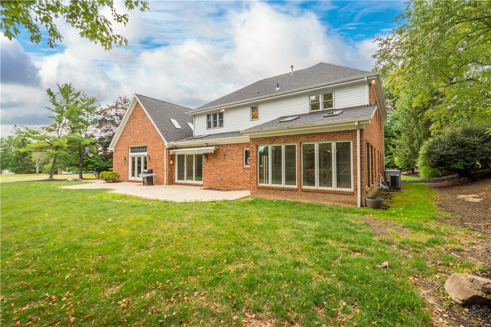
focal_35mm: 15
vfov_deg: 77.3
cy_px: 164
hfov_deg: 100.4
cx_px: 246
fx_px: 205
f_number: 6.3
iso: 100
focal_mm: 10
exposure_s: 1/400
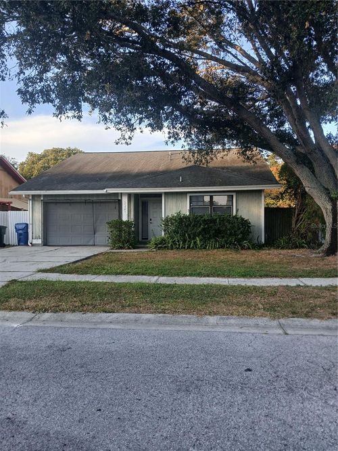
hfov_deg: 53.0
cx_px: 169
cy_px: 226
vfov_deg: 67.3
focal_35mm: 26
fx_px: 339
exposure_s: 1/120
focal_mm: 3.98
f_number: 1.8
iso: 32
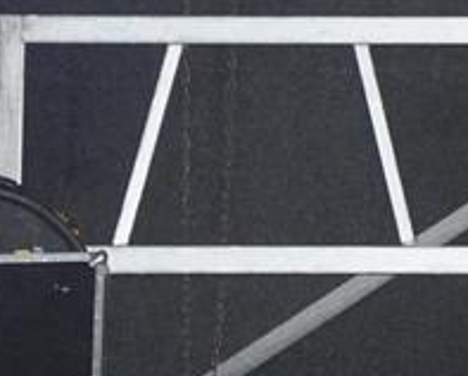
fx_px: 5879
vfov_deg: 3.7
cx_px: 841
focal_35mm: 424
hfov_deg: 4.5
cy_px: -56
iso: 3200
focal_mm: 70
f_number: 5.6
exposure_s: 1/60
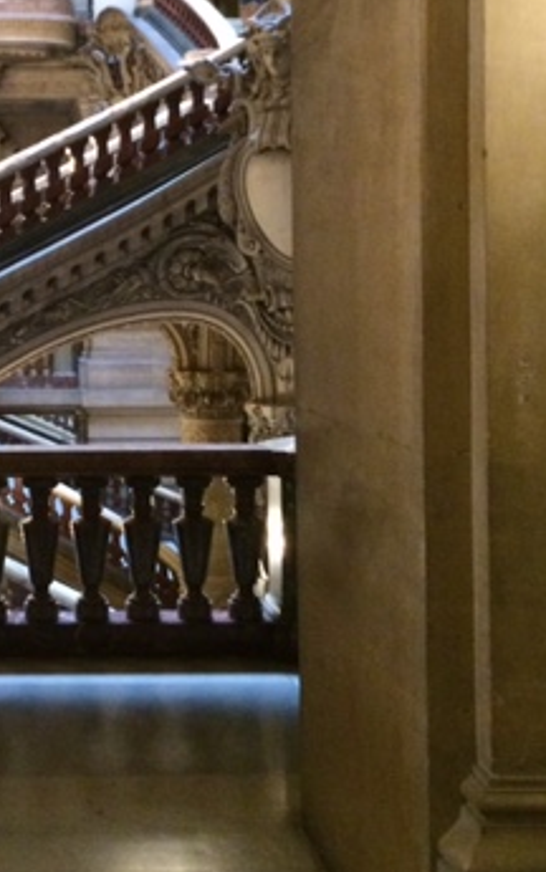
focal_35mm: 57
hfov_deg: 21.8
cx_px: -15
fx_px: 1355
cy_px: 283
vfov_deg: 35.3
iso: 320
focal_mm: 4.15
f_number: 2.2
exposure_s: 1/17
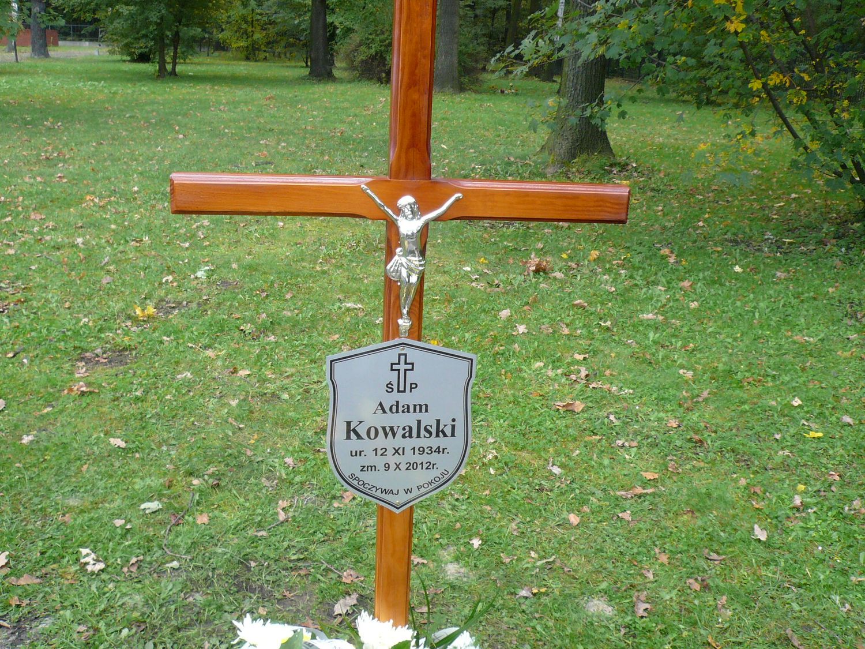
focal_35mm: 34
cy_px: 324
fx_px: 850
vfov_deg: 41.8
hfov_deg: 54.0
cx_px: 432
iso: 100
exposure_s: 1/125
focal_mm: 4.6
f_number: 2.8
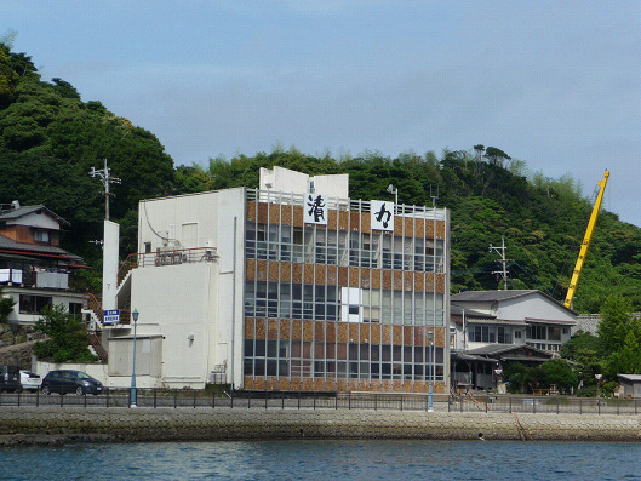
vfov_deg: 14.4
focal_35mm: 103
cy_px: 240
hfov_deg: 19.1
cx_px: 320
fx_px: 1908
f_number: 4.7
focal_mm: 17.5
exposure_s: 1/800
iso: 100
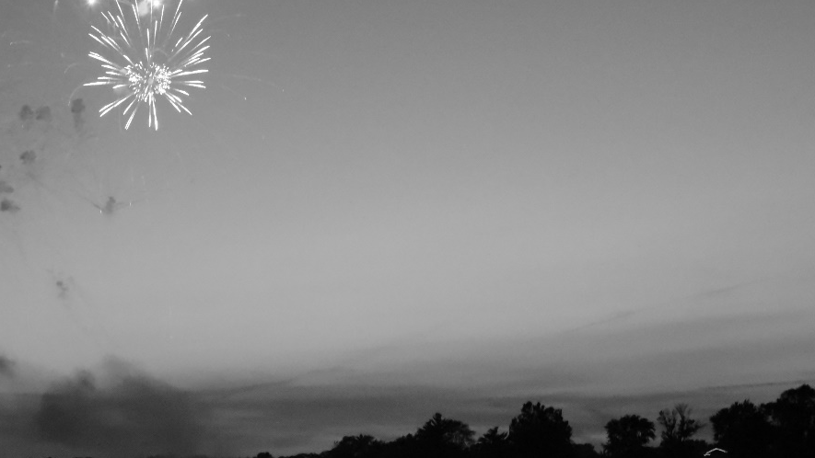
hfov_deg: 28.5
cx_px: 129
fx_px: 1556
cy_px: 260
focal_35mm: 72
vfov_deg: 16.8
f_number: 5.6
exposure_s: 1/30
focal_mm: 38
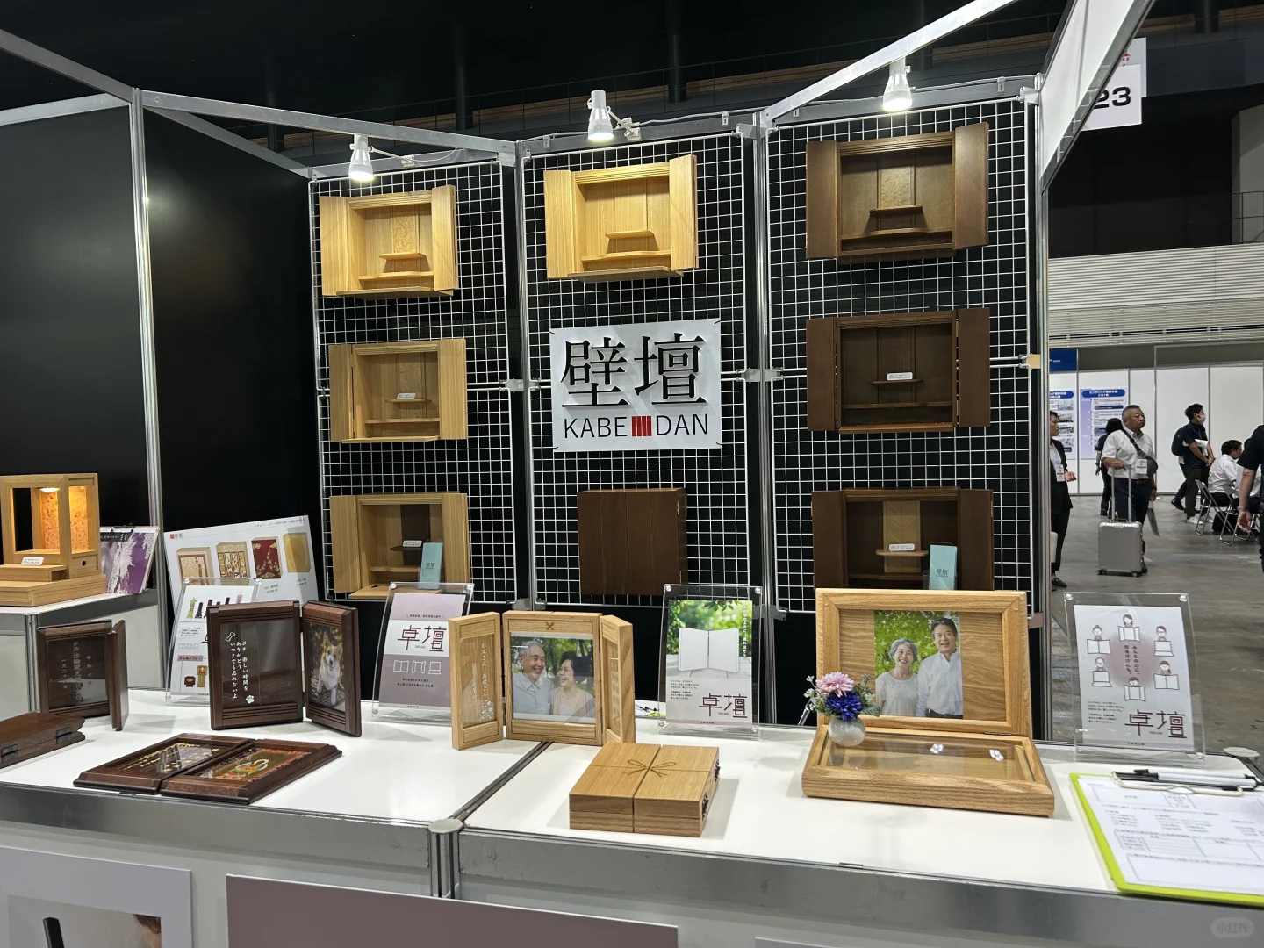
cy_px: 474
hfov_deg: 67.3
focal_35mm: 26
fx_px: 949
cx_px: 632
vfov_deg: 53.1
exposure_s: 1/100
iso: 64
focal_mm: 5.7
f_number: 1.5
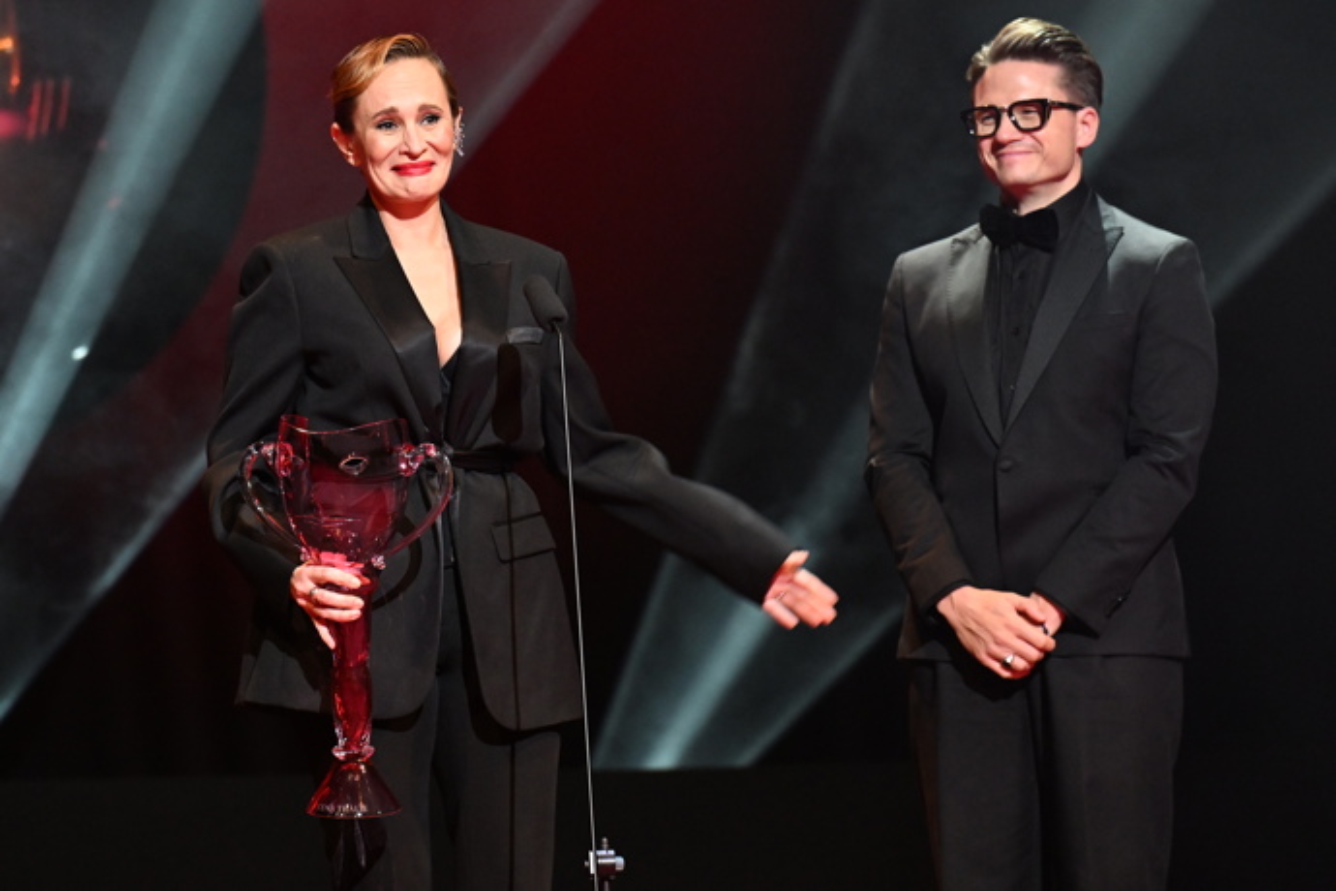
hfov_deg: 6.9
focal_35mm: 300
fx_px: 11132
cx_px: 668
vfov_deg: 4.6
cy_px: 446
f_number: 4
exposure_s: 1/200
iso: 4000
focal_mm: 200
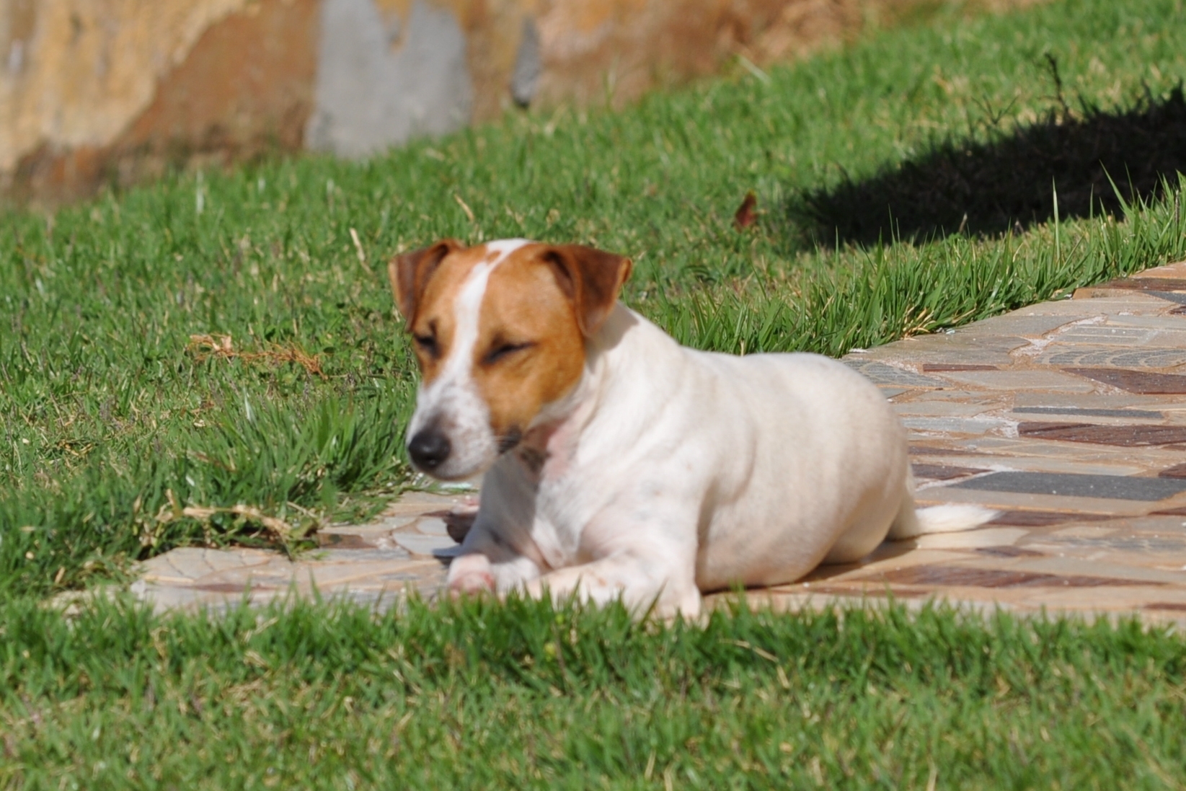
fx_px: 9883
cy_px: 396
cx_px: 593
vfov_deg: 4.6
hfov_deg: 6.9
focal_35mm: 300
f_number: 9
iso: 200
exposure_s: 1/640
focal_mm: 200
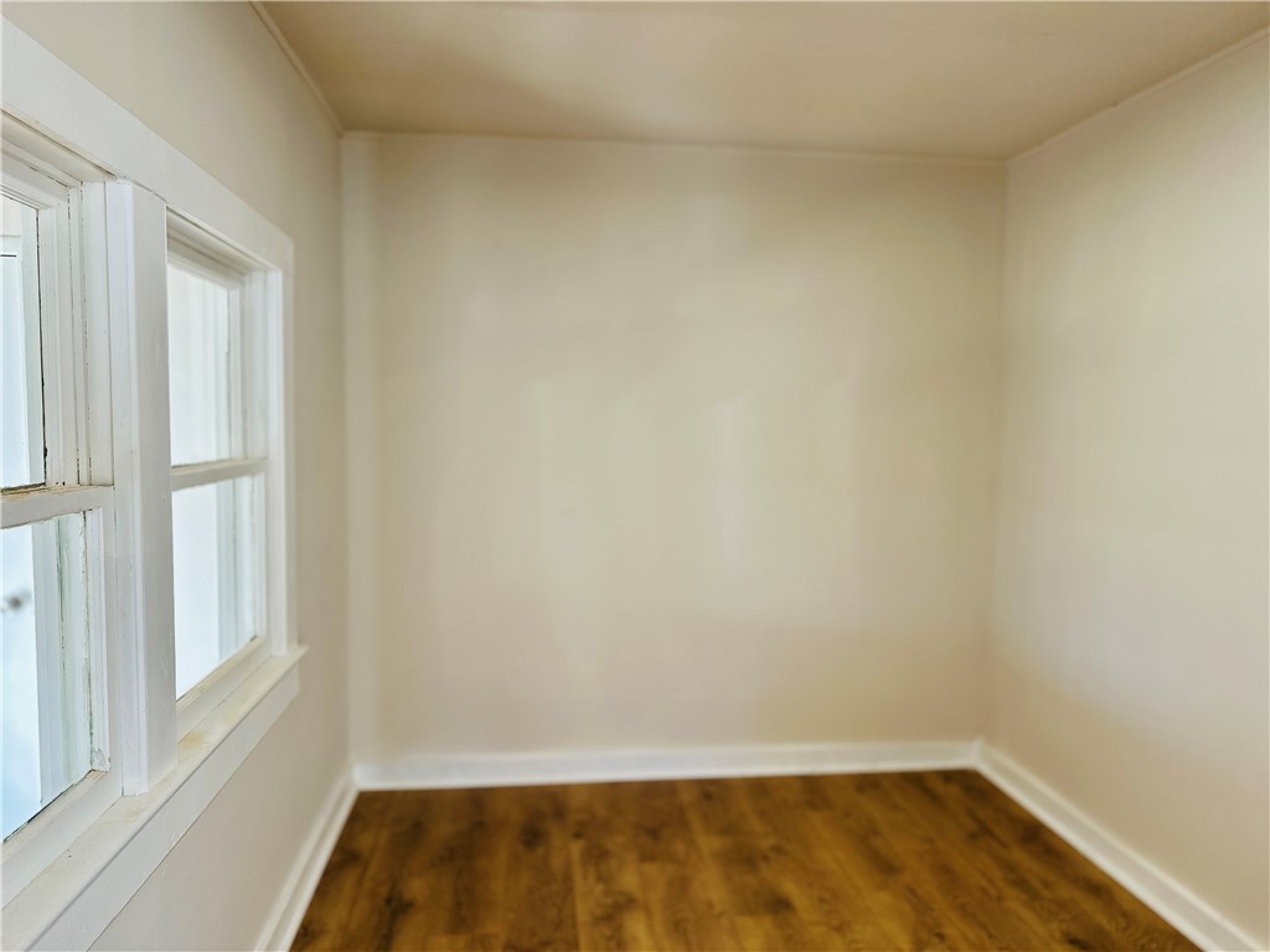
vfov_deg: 56.8
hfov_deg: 71.6
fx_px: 881
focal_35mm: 24
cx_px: 635
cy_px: 476
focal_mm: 6.86
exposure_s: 1/120
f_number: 1.78
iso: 64
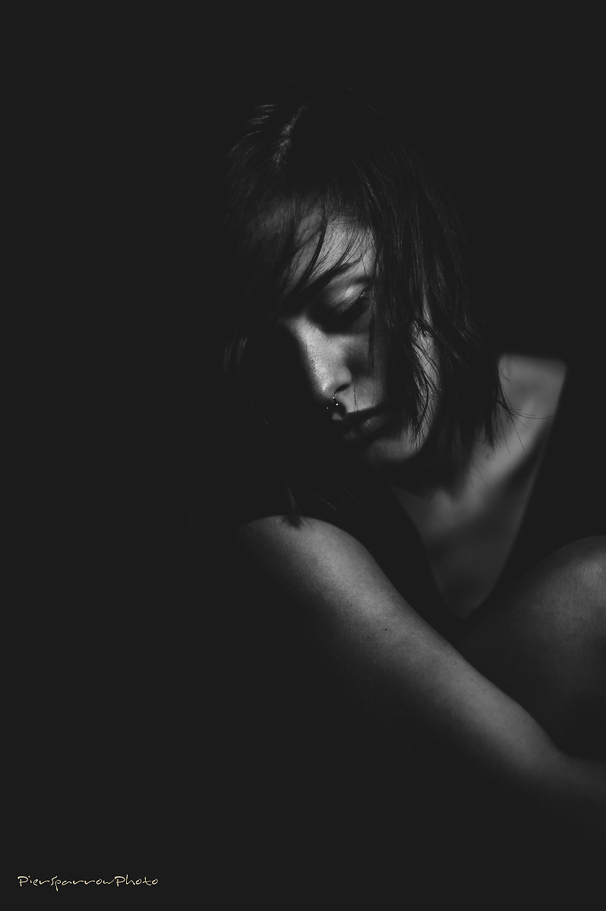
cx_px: 303
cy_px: 456
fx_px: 1265
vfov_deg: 39.6
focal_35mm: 50
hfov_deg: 26.9
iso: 400
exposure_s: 1/200
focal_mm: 50
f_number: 1.4
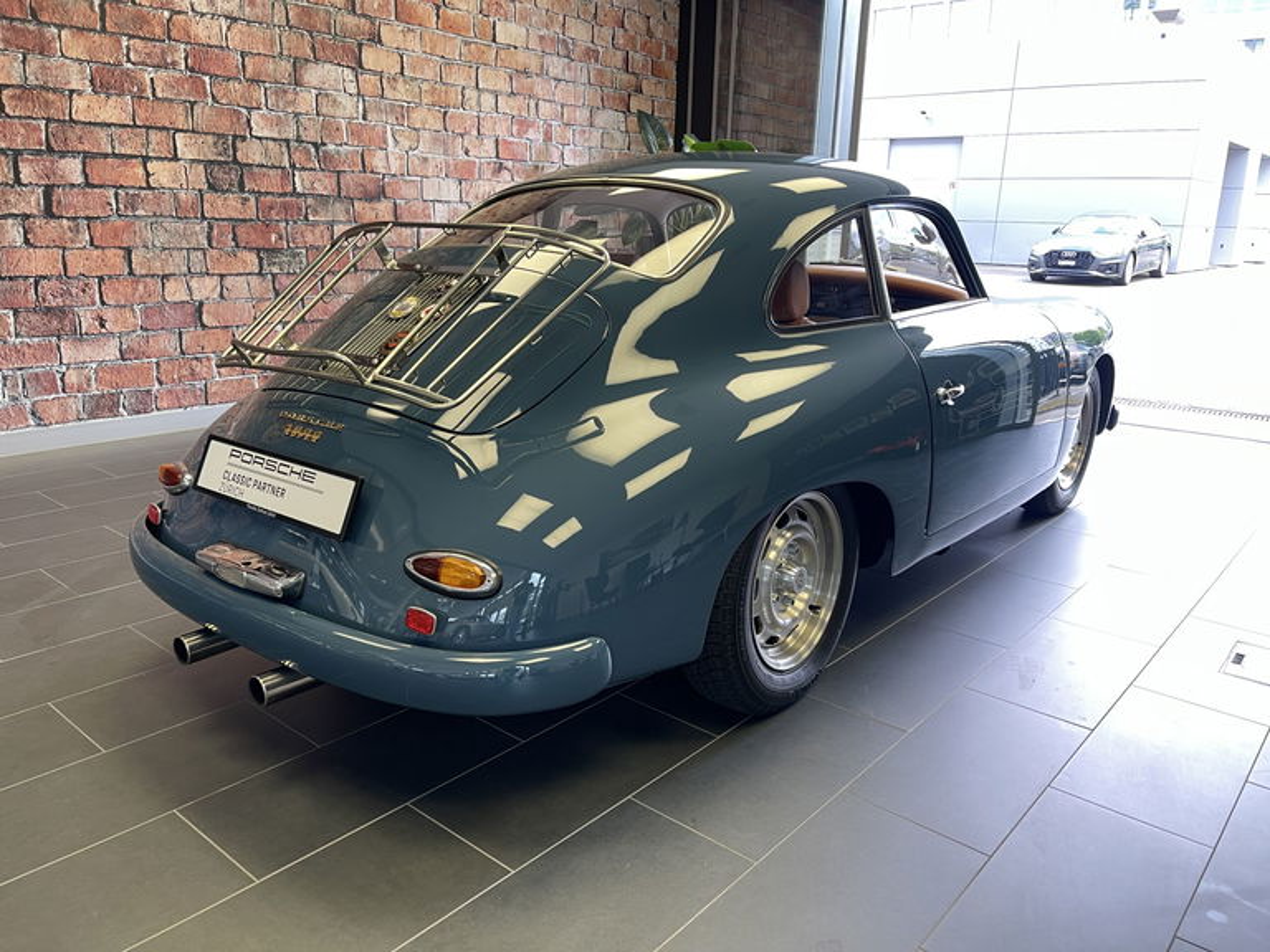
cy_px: 476
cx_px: 635
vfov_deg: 54.9
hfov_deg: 69.4
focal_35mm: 25
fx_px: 917
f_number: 1.6
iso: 80
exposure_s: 1/50
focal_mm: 5.1
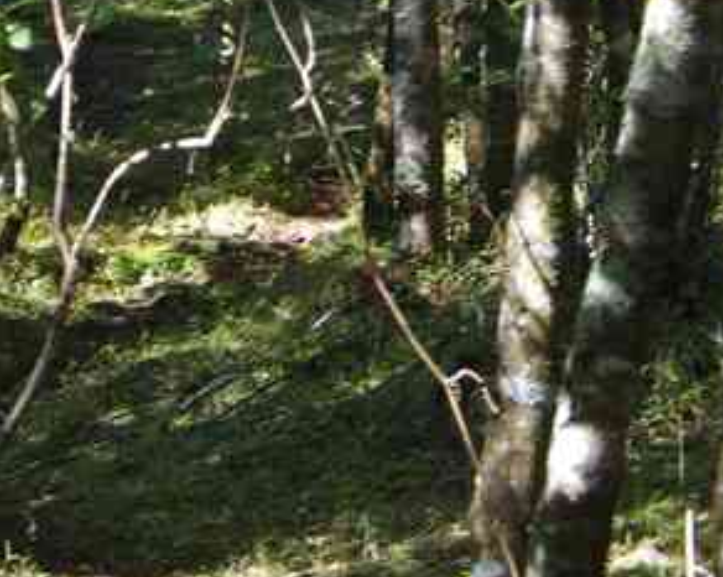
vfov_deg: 6.4
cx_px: 146
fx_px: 5152
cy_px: -145
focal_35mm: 241
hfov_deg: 8.0
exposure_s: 1/80
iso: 1600
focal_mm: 50
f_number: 7.1
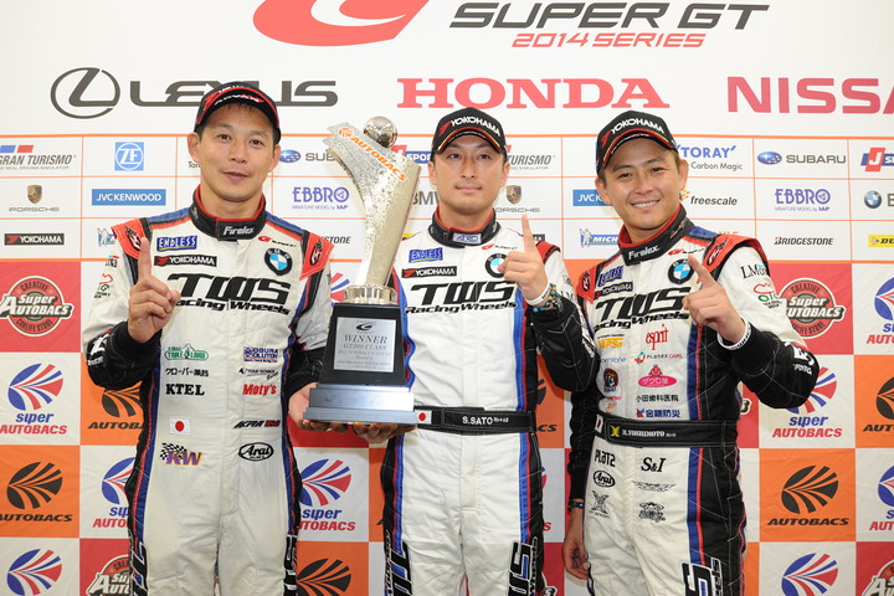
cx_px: 447
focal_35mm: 35
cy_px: 298
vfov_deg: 37.9
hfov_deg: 54.4
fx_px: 869
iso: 1600
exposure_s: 1/60
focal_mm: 35
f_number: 8
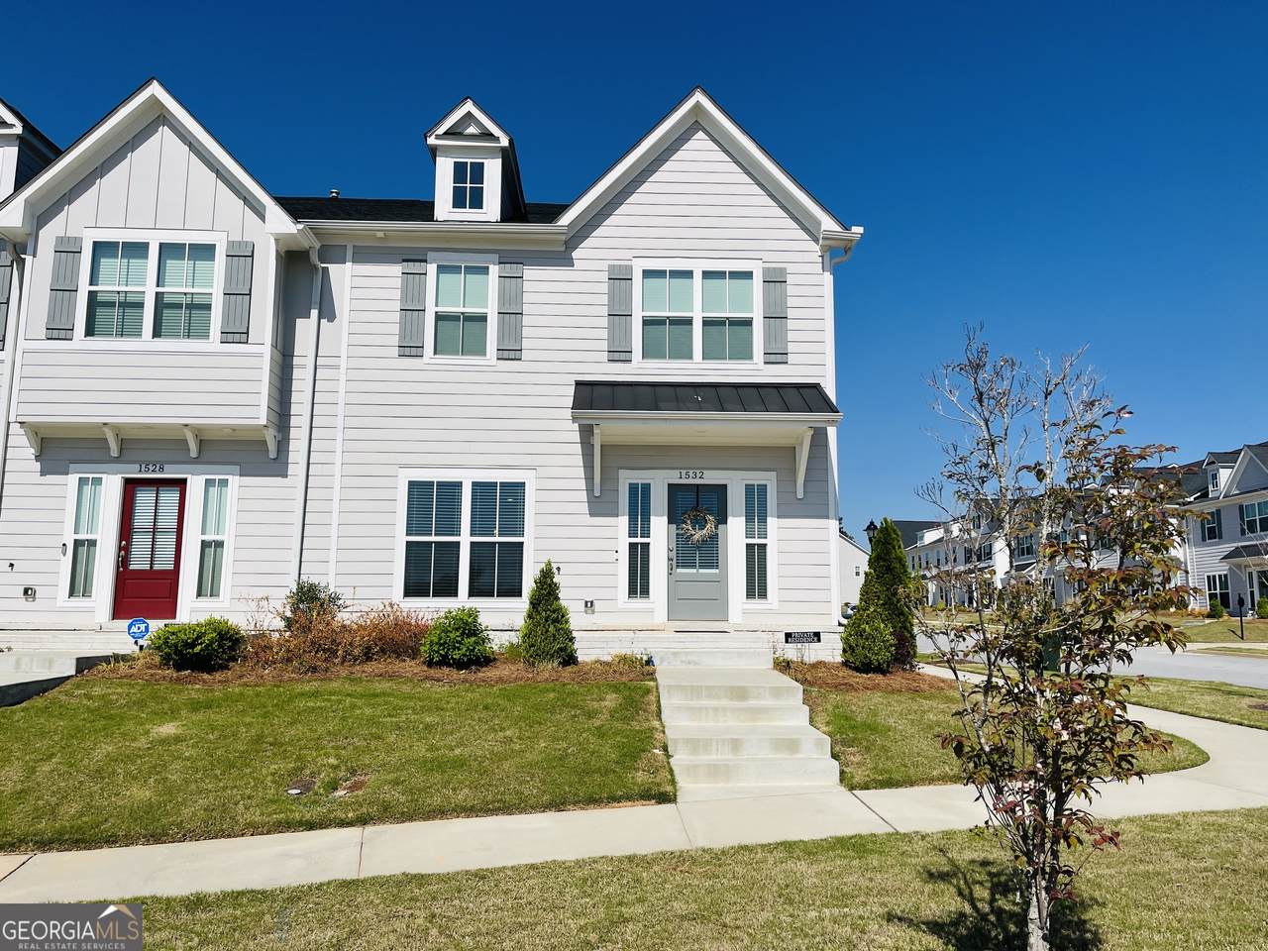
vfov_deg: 53.1
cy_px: 476
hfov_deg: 67.3
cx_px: 634
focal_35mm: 26
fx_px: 952
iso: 50
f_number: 1.6
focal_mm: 5.1
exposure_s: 1/9901
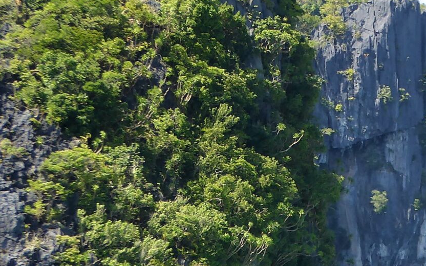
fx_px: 4052
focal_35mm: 349
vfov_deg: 3.8
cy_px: 149
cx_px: 414
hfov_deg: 6.0
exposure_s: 1/160
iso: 80
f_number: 5
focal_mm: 17.5
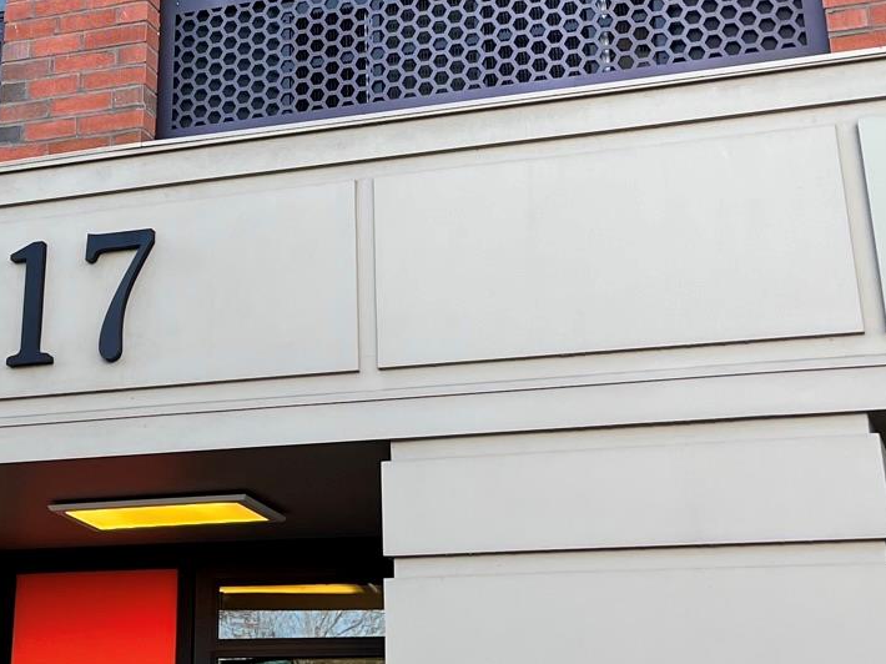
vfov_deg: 18.9
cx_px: 96
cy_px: -41
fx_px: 1919
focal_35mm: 75
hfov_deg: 25.2
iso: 32
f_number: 1.6
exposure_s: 1/415
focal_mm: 5.1
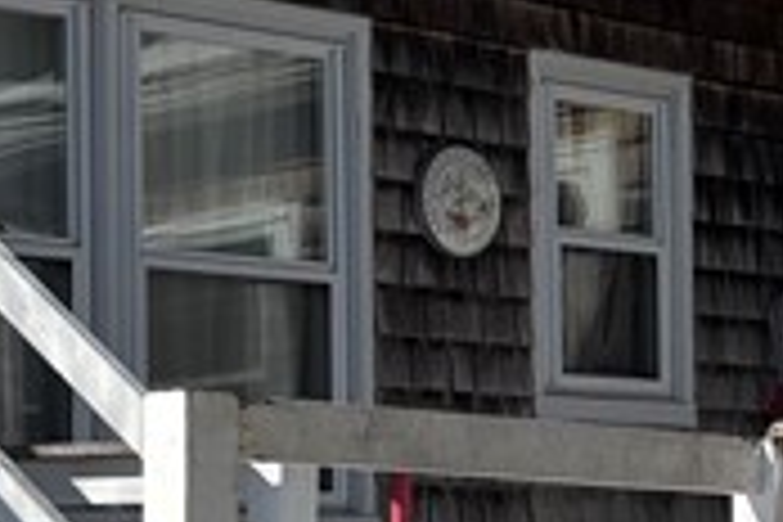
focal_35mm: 159
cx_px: 742
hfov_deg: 12.8
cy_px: 284
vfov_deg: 8.6
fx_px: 3458
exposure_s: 1/5814
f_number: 1.6
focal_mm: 5.96
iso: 50
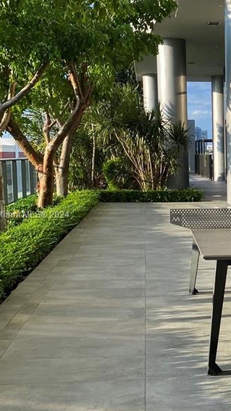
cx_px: 263
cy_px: 215
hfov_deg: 19.1
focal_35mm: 60
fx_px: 653
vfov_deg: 34.9
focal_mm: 4.25
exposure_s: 1/719
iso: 32
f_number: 1.8
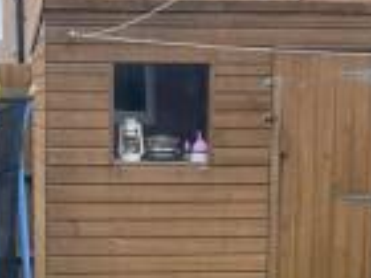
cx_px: 139
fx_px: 1297
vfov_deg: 12.0
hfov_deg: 16.3
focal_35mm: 121
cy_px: 327
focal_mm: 3
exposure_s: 1/50
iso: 40
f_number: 1.8
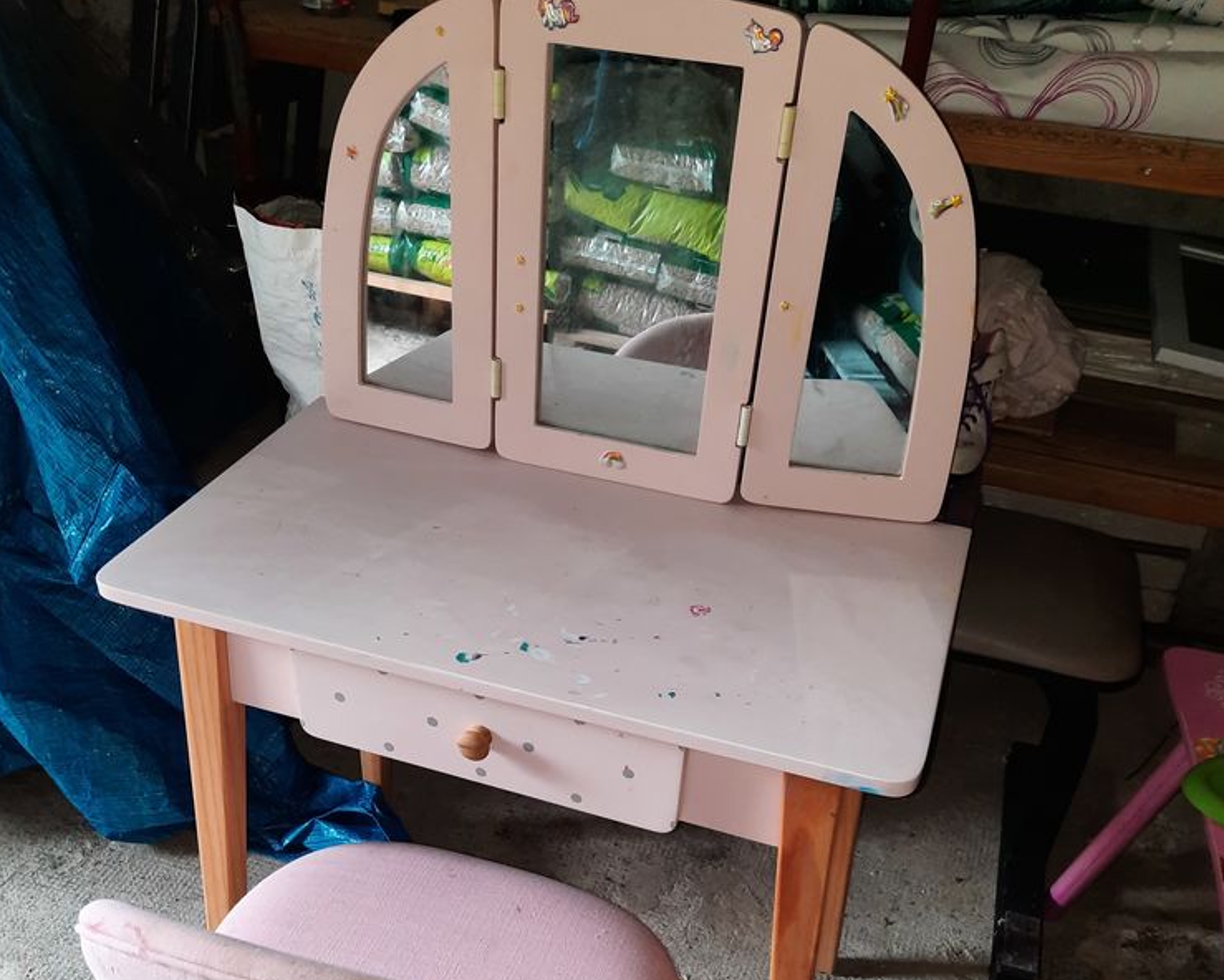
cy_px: 692
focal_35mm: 33
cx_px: 606
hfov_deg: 54.2
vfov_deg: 43.6
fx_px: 1196
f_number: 2
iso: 125
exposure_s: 1/50
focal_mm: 4.6
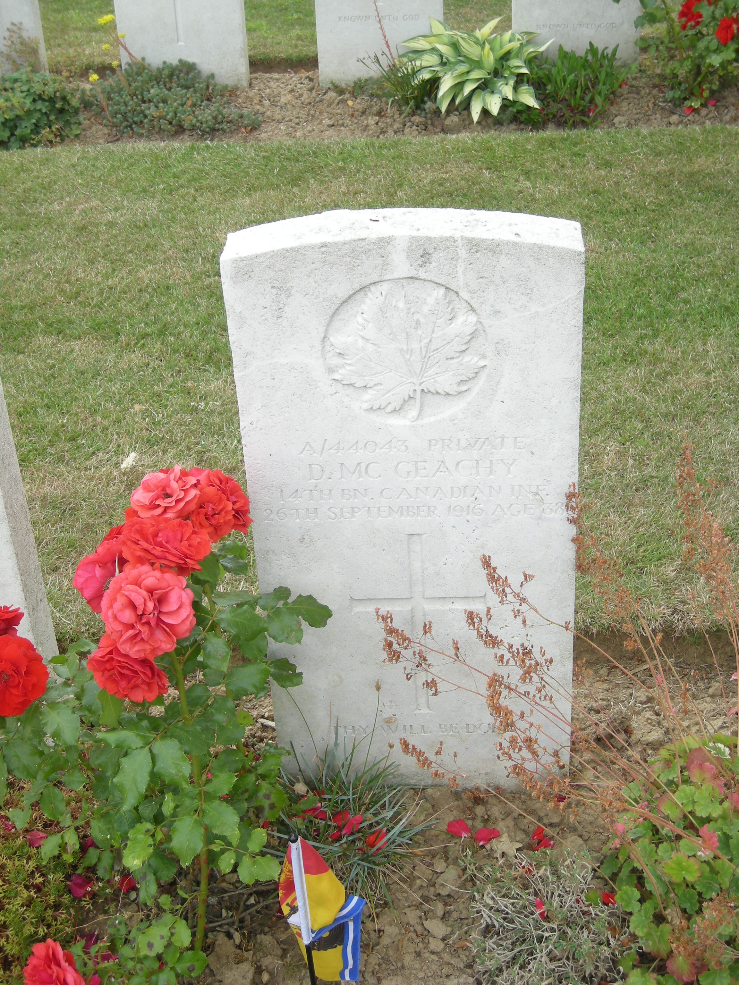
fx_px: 1537
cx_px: 370
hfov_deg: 27.0
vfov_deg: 35.5
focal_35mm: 54
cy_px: 492
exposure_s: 1/167
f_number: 3.3
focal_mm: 8.8
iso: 50
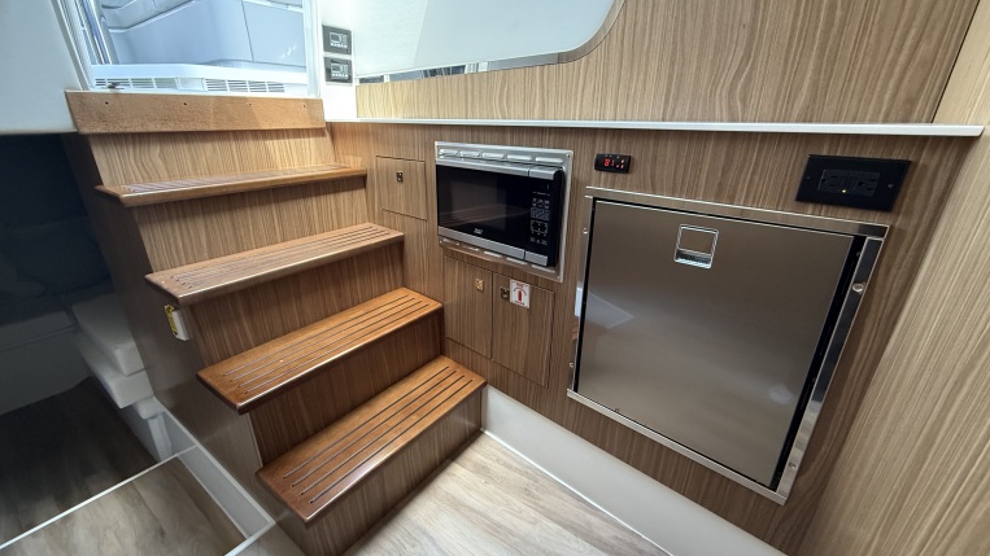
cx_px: 489
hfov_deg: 99.4
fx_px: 420
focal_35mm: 16
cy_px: 288
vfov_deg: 67.0
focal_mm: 2.22
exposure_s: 1/82
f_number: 2.2
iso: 320
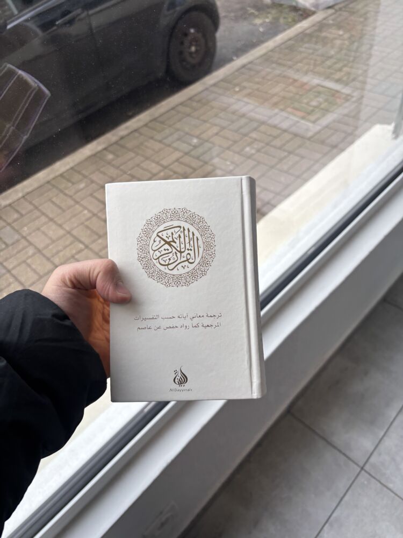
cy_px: 269
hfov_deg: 53.1
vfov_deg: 67.3
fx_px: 404
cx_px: 202
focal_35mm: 26
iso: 50
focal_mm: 5.96
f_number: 1.6
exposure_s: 1/512
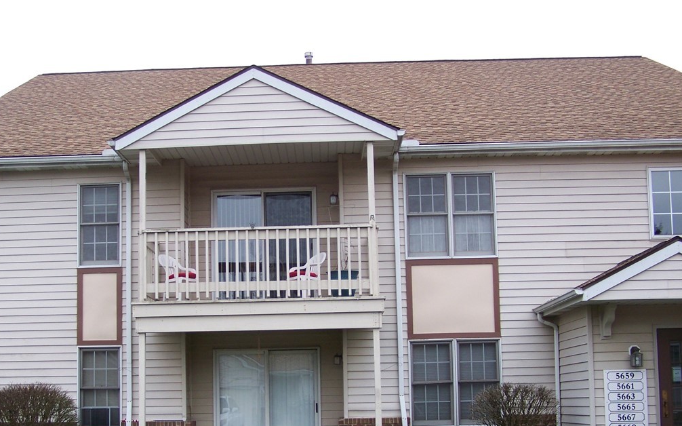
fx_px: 762
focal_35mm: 41
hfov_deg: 48.2
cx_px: 337
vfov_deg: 31.2
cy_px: 238
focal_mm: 6.3
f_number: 2.8
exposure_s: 1/160
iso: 64
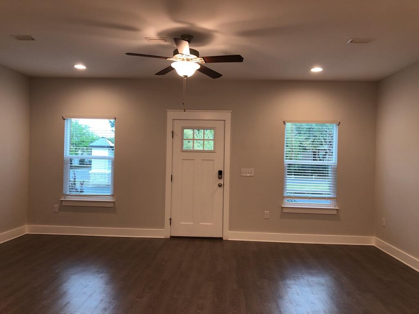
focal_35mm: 28
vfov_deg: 49.7
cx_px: 210
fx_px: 339
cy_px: 157
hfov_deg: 63.5
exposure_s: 1/24
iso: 32
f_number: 1.8
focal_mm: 3.99
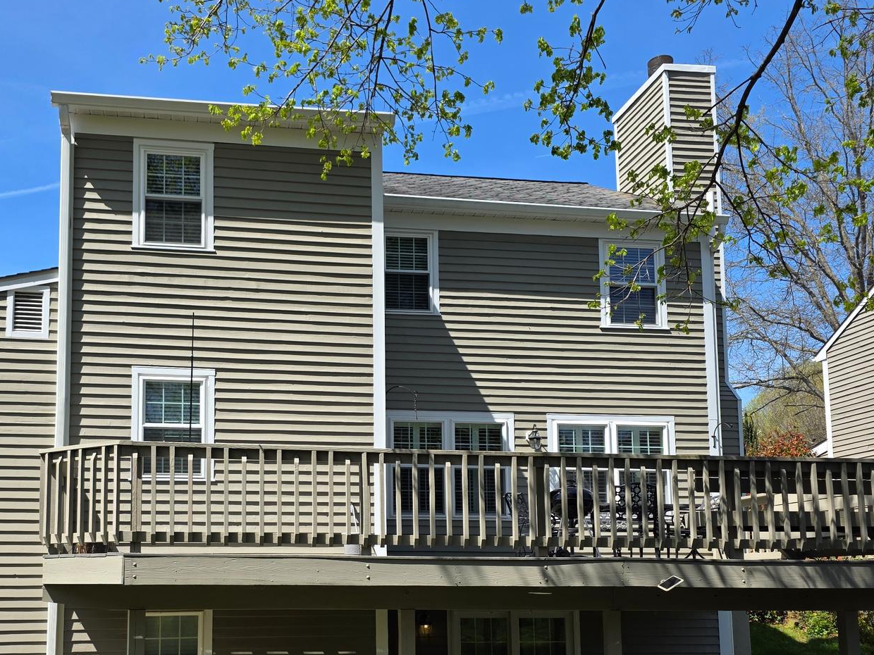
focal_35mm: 38
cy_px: 475
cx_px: 312
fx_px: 959
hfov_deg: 48.4
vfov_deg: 37.0
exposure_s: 1/3707
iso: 80
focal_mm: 6.3
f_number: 1.7
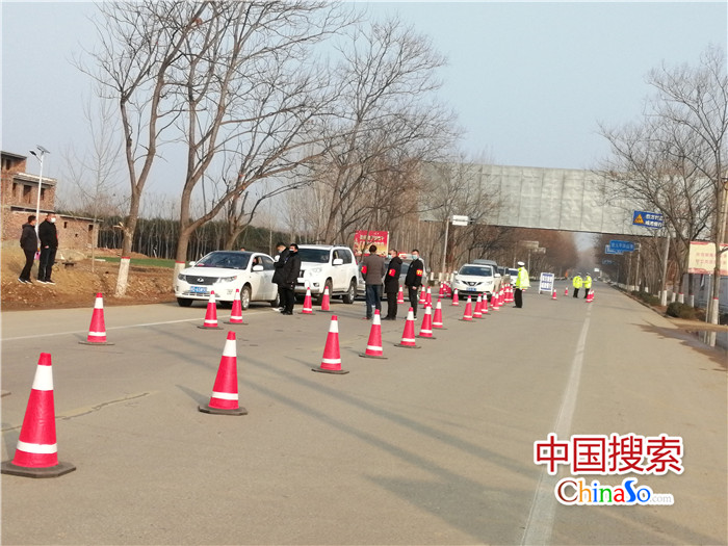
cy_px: 273
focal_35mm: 47
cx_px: 364
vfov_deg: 30.9
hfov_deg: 40.4
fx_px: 988
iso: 50
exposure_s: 1/976
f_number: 1.8
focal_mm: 3.62
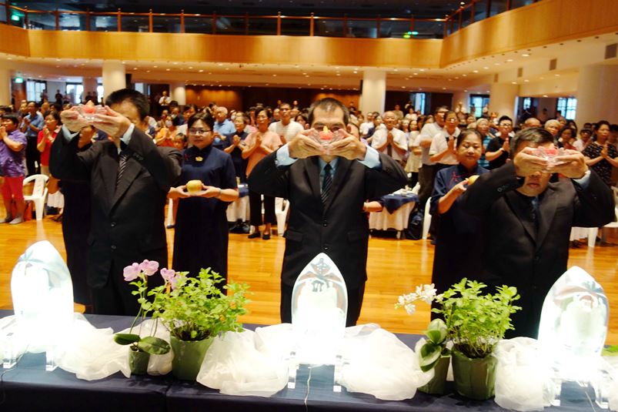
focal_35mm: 28
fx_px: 481
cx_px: 309
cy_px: 206
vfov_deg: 46.4
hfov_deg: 65.5
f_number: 1.8
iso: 400
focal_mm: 10.4
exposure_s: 1/30
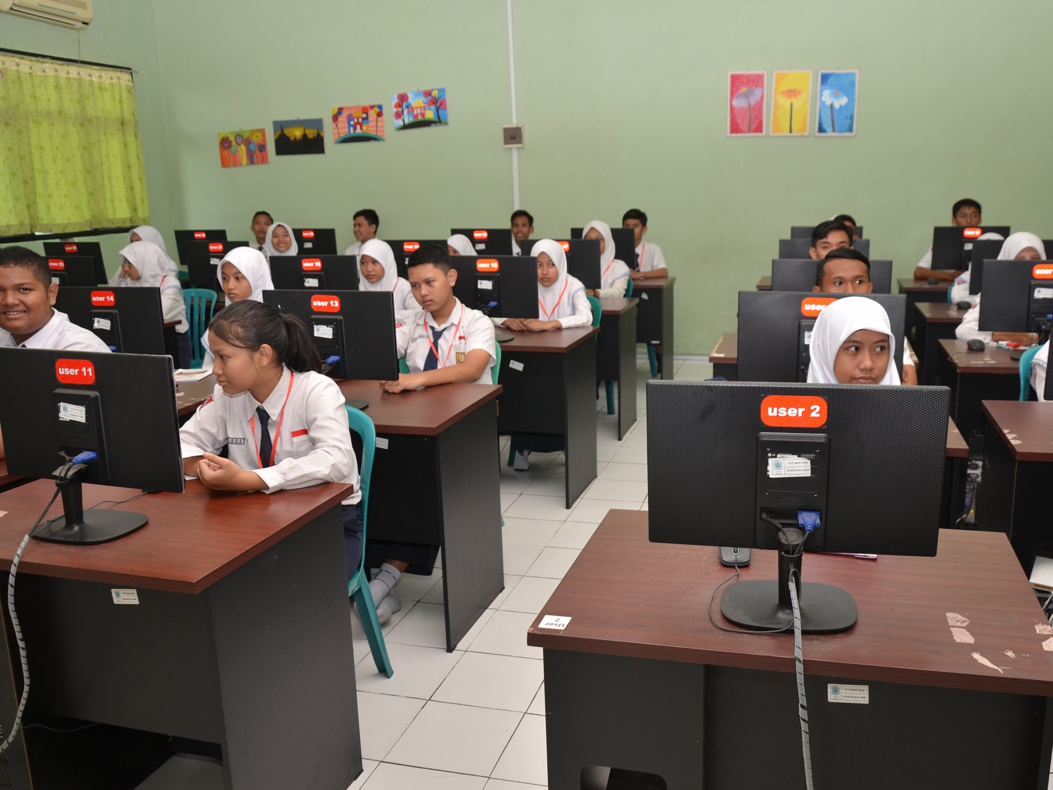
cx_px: 568
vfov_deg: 46.8
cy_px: 391
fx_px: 913
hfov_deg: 59.9
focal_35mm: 30
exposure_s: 1/60
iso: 200
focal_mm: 18
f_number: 5
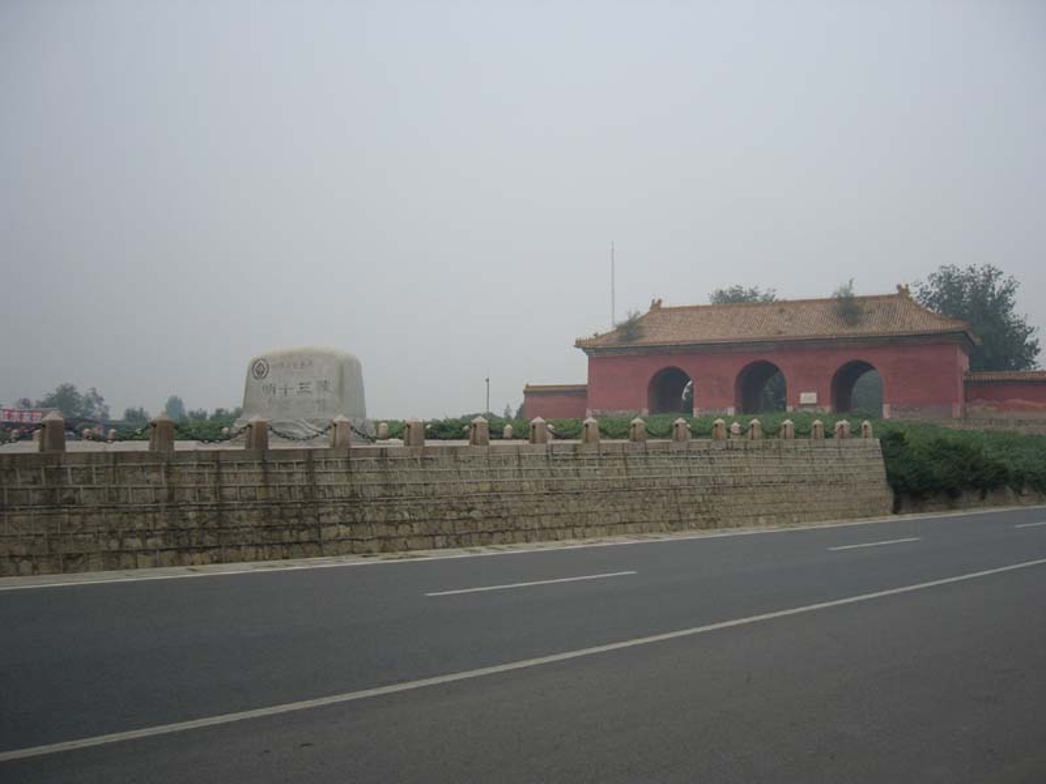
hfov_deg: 52.6
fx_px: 1058
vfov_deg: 40.7
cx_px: 523
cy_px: 392
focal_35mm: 35
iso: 50
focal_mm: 5.8
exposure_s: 1/1300
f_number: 2.8
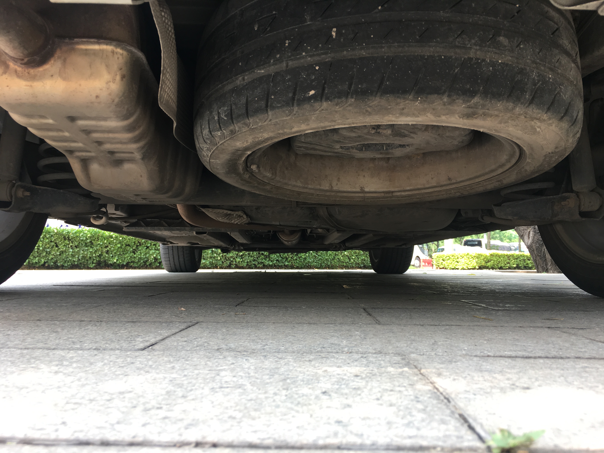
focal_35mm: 29
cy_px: 226
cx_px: 302
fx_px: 506
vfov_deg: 48.2
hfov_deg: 61.7
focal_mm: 4.15
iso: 25
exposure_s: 1/111
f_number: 2.2
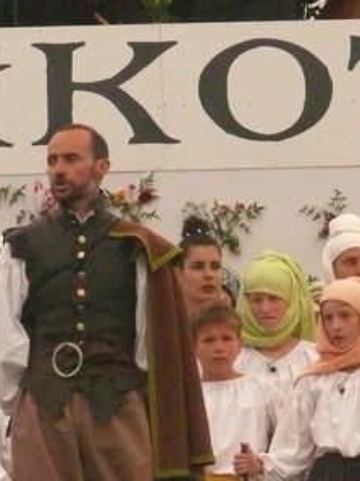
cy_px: 233
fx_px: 6693
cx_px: -61
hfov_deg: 3.1
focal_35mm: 482
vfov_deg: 4.1
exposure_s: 1/200
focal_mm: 43.4
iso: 800
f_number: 5.6
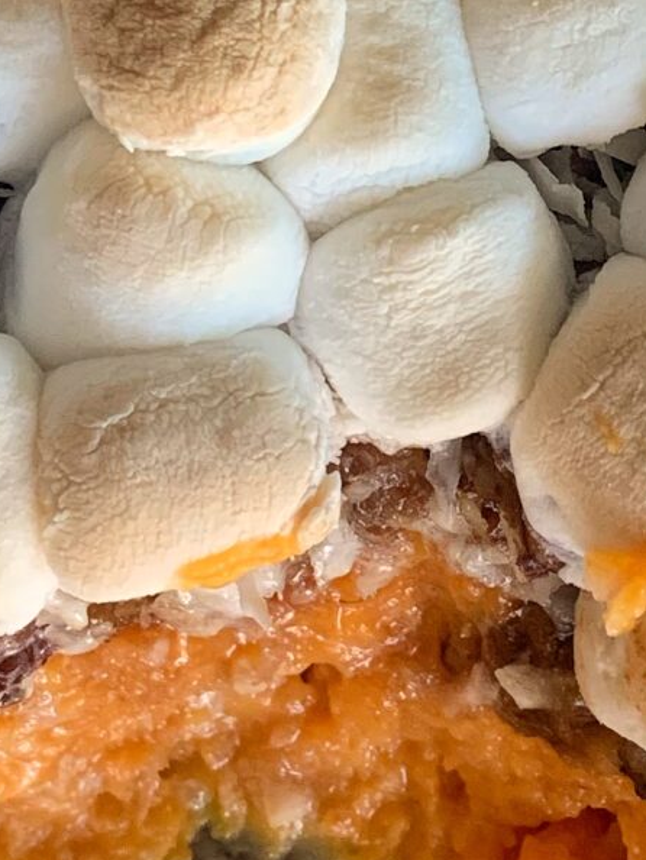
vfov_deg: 17.4
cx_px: 479
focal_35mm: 112
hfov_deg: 13.2
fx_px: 2785
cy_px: 182
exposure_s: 1/60
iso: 160
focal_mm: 4.25
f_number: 1.8
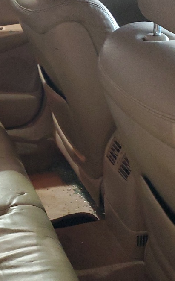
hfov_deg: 18.7
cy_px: 149
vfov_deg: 30.6
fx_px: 511
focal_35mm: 67
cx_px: -18
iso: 289
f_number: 1.5
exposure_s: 1/30
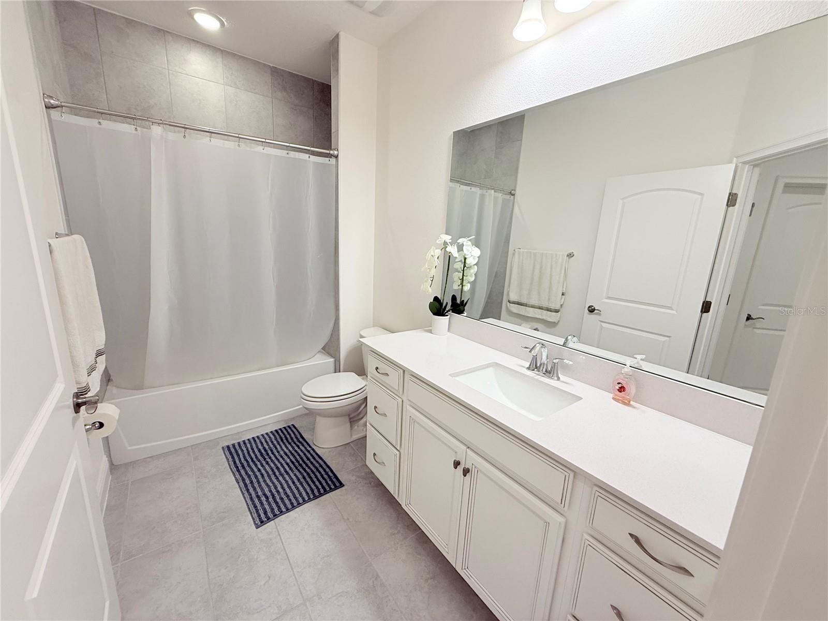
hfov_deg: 102.1
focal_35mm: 14
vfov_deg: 85.7
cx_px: 414
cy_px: 310
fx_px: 335
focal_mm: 2.22
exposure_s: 1/120
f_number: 2.2
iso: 160
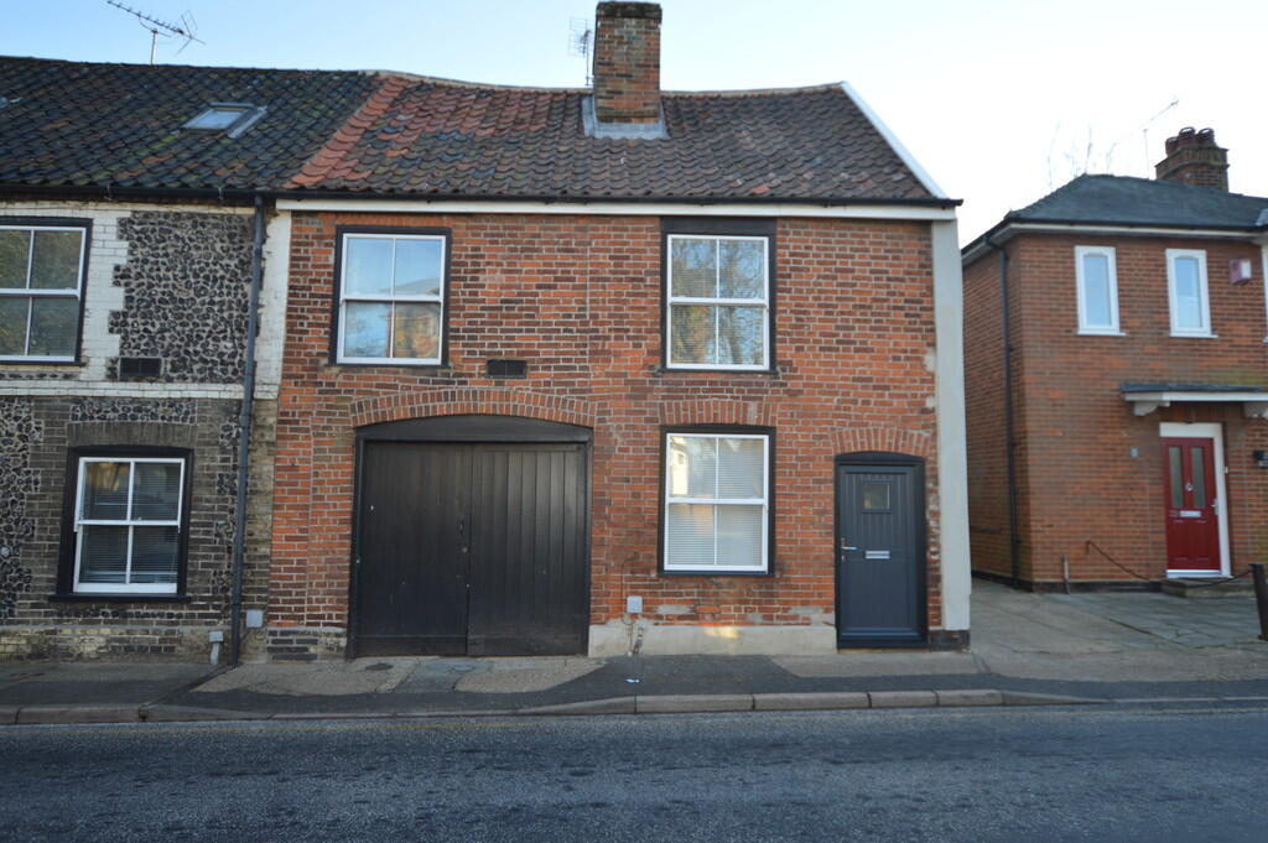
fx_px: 739
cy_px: 422
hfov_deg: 81.2
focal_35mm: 21
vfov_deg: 59.4
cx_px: 634
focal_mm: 14
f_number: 4
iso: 125
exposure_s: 1/125
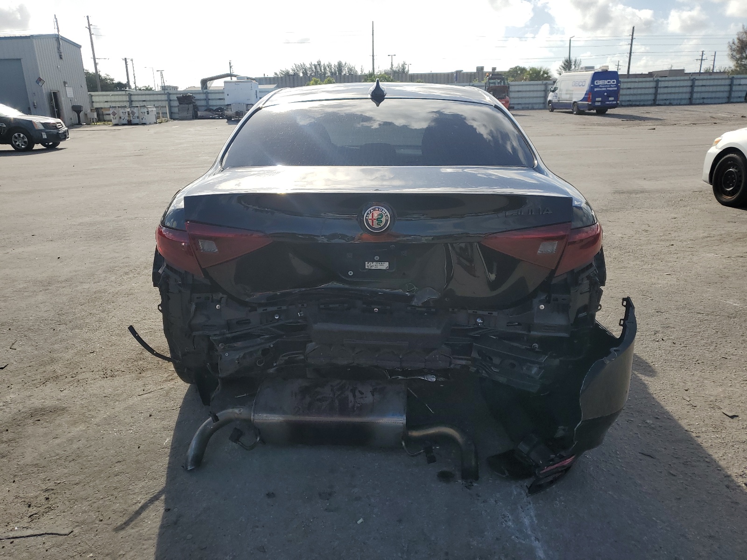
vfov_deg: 53.1
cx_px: 374
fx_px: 561
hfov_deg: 67.3
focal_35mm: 26
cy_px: 280
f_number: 1.5
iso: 50
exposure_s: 1/5000
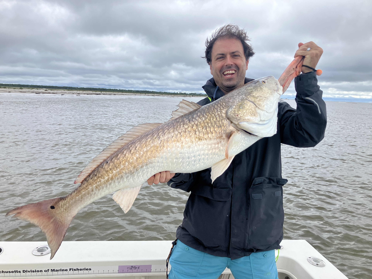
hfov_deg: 63.4
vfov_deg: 49.7
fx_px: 301
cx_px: 186
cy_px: 140
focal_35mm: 28
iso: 32
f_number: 1.8
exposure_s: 1/1130
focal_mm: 3.99
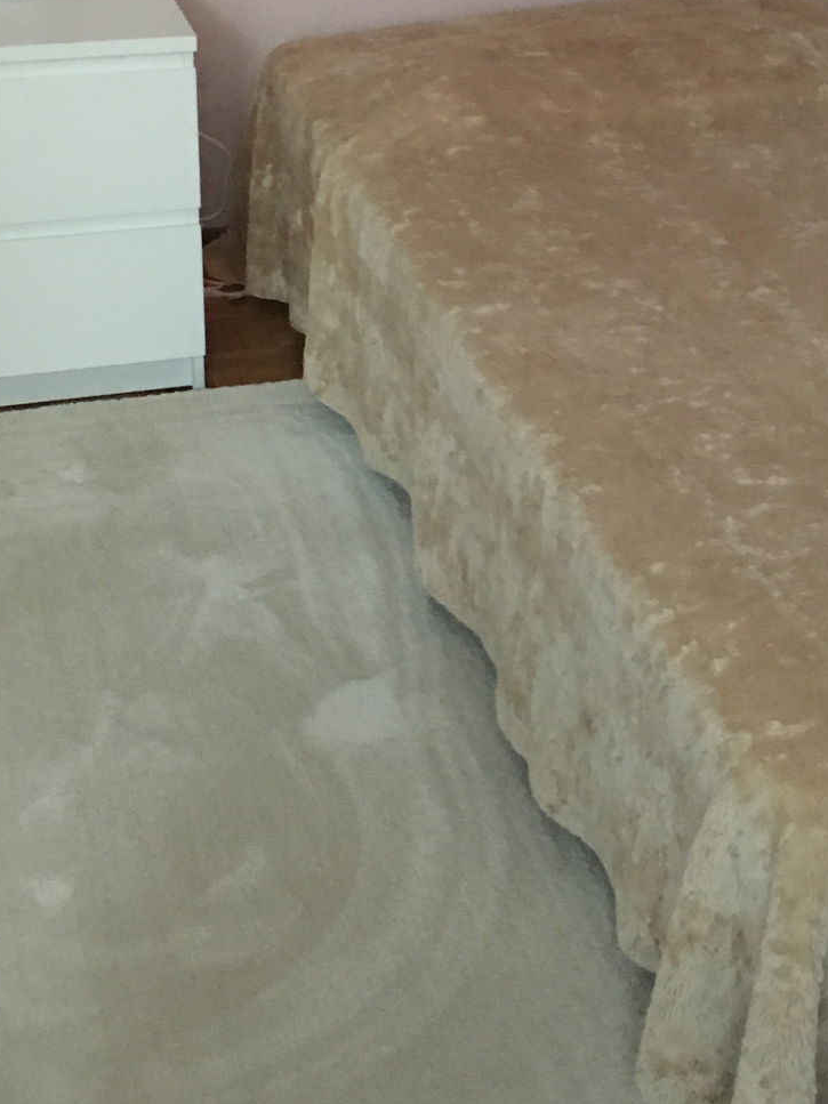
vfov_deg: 30.1
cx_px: 513
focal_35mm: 64
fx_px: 2042
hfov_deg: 22.9
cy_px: 380
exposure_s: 1/4
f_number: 2.2
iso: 125
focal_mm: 4.15
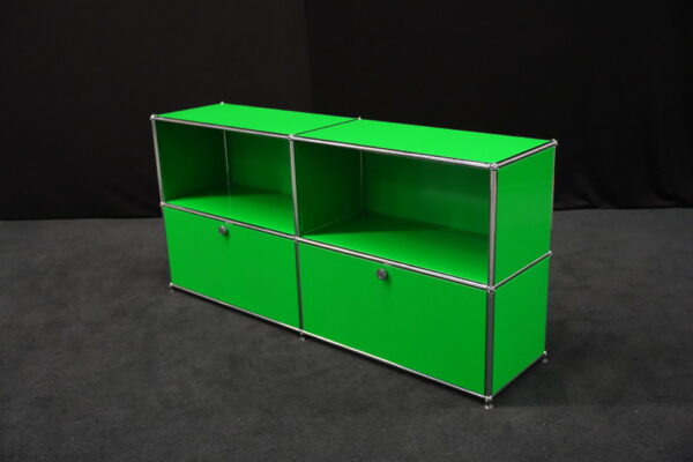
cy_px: 231
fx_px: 731
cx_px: 346
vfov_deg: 35.1
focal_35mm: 38
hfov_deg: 50.7
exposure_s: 1/160
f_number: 4
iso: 8000
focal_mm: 38
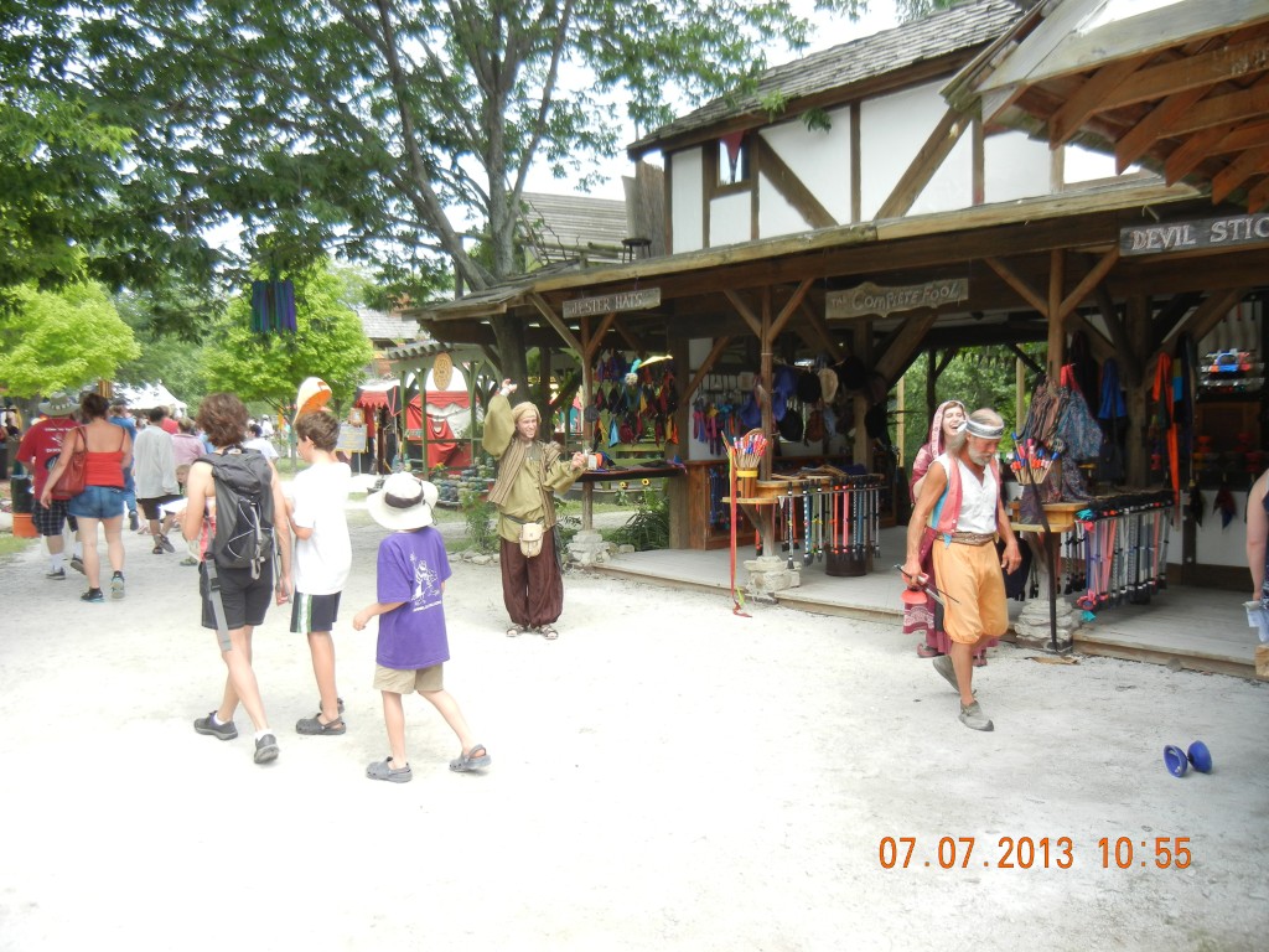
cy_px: 476
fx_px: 1100
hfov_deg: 60.0
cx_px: 634
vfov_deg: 46.8
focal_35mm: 30
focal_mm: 5.4
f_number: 3.5
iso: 160
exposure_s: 1/264
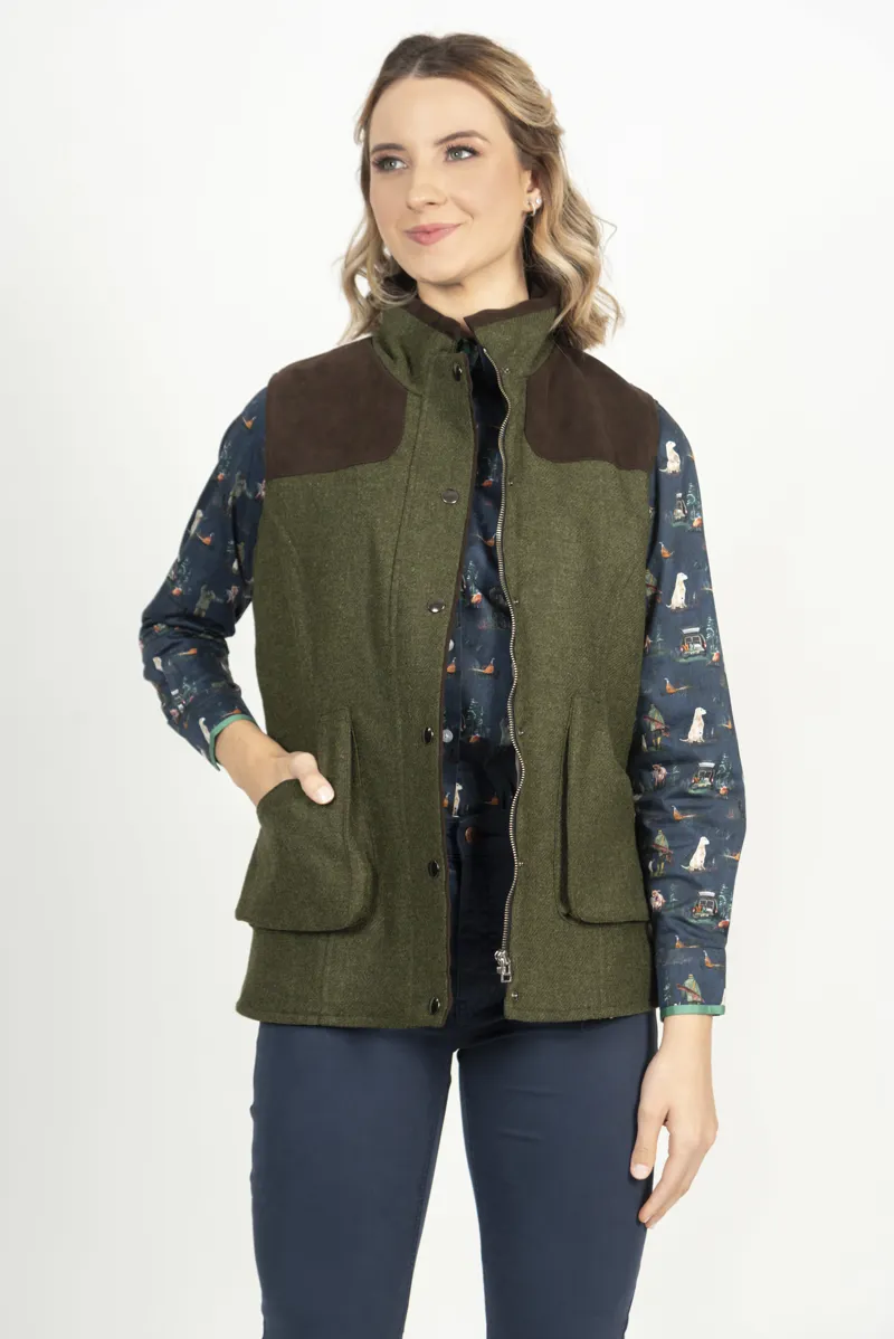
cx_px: 447
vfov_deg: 34.5
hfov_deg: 23.4
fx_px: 2158
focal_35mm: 58
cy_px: 670
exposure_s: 1/160
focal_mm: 58
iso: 400
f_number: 7.1
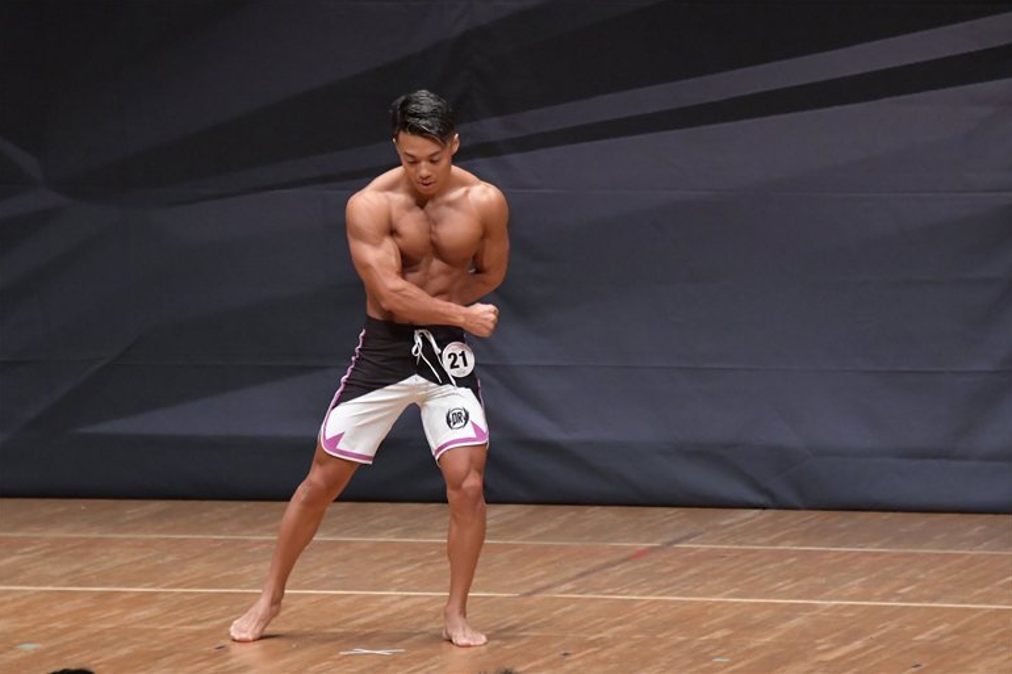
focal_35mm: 302
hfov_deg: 6.8
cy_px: 336
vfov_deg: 4.5
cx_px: 507
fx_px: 8487
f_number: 5.6
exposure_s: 1/400
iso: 6400
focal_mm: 200
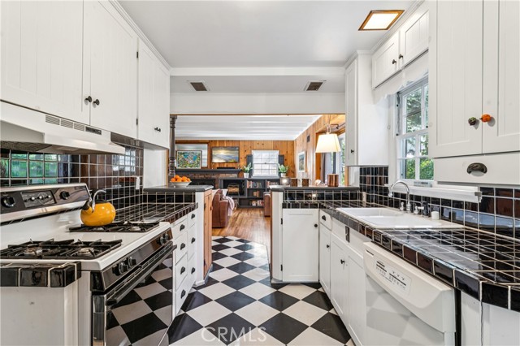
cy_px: 173
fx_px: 248
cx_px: 260
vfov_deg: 69.8
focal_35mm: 17
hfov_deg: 92.6
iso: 100
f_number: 13
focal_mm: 17.2
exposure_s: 2
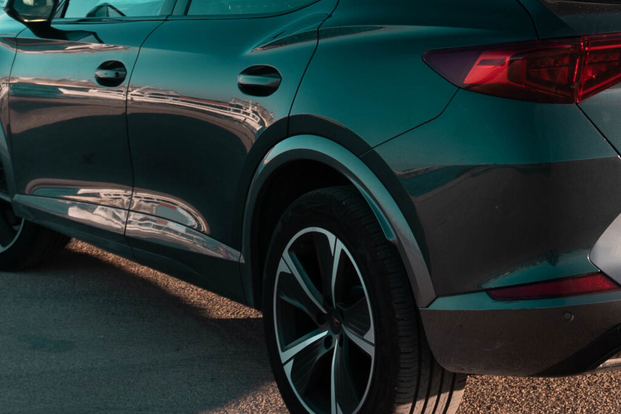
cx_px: 458
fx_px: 1449
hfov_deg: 24.0
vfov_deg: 16.1
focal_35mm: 84
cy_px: 37
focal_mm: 22
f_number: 4
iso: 100
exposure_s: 1/500
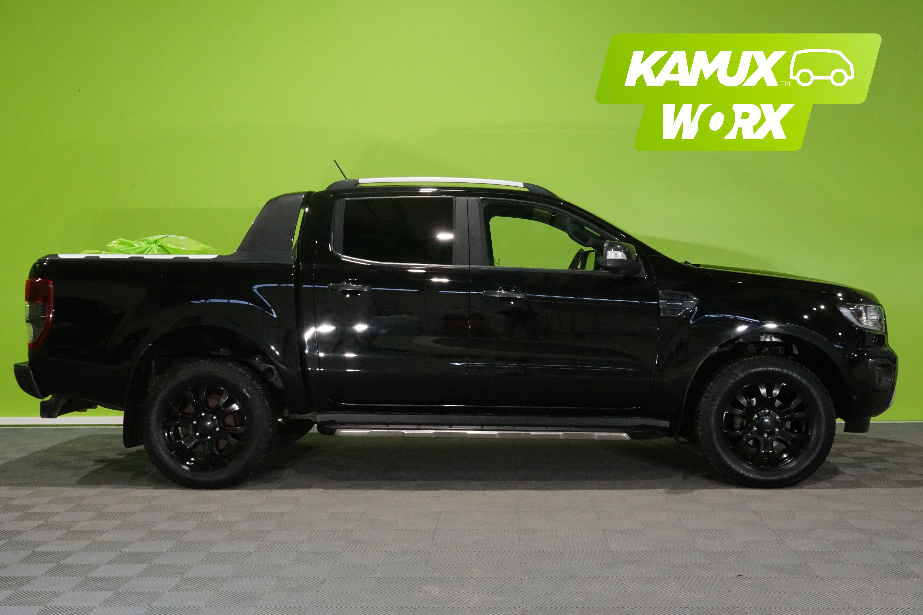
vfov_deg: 33.4
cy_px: 308
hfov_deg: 48.5
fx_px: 1025
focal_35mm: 40
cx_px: 462
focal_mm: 40
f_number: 25
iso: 6400
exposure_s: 1/20
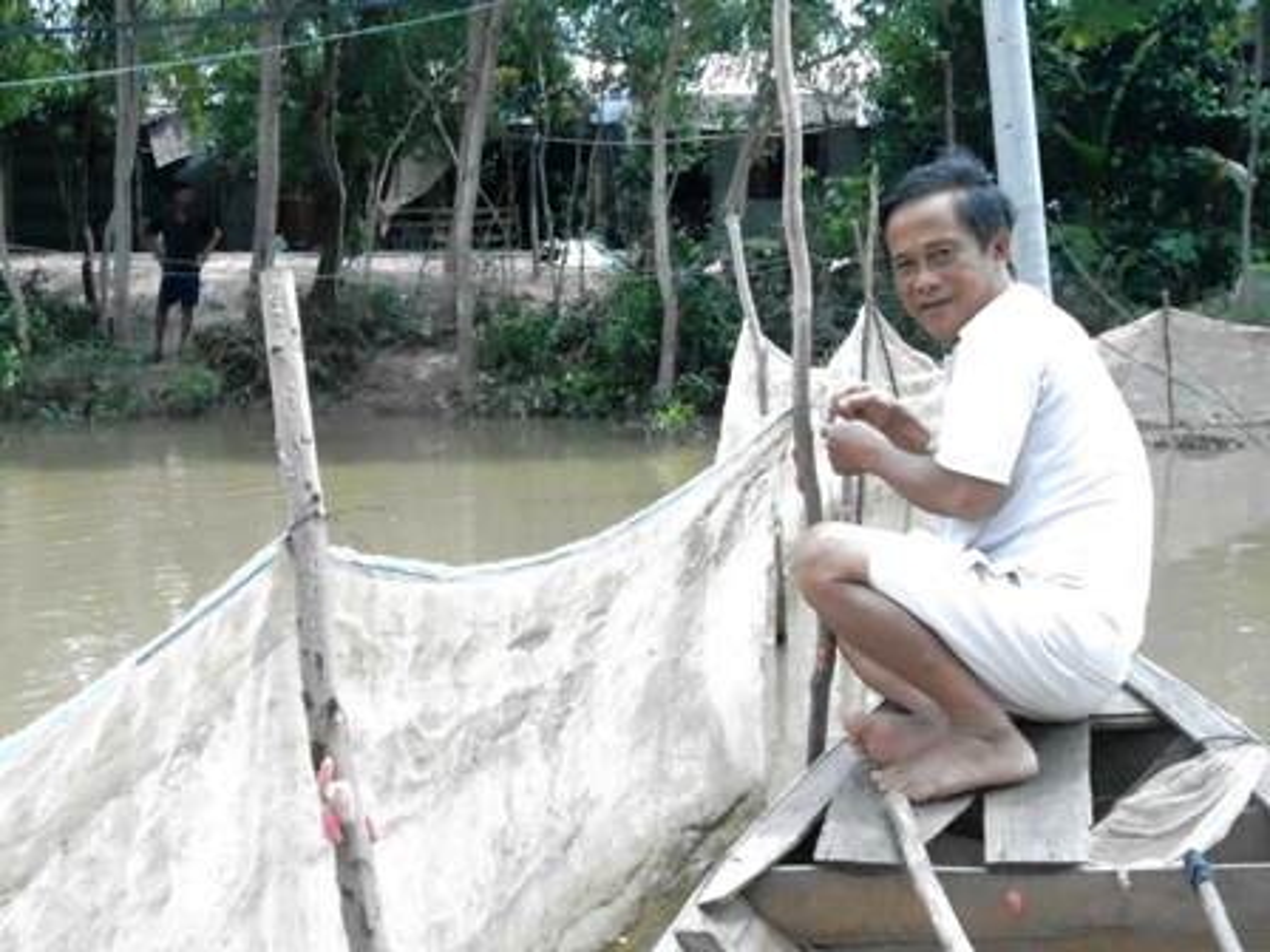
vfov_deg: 29.7
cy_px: 476
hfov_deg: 38.9
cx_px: 635
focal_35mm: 49
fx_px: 1798
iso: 3200
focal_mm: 8.8
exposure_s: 1/320
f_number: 15.2
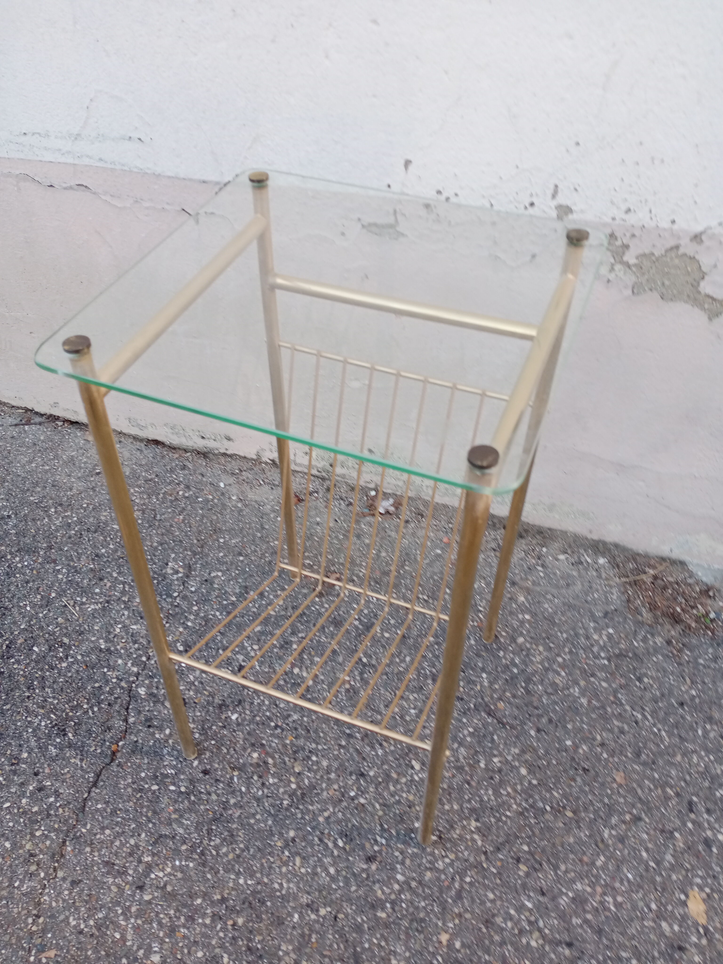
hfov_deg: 49.7
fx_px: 780
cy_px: 482
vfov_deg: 63.4
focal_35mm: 28
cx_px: 362
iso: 112
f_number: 1.8
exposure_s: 1/104
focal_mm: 4.05
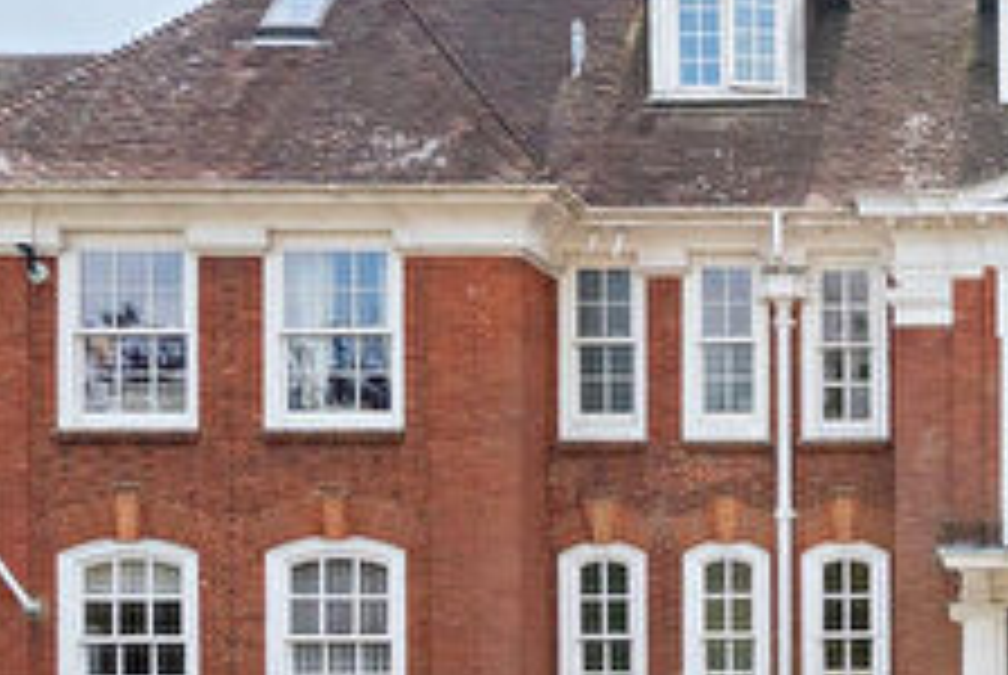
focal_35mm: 52
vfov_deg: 25.9
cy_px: 526
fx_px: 1446
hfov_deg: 35.5
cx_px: 958
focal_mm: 16.5
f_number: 7.1
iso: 1250
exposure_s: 1/1600
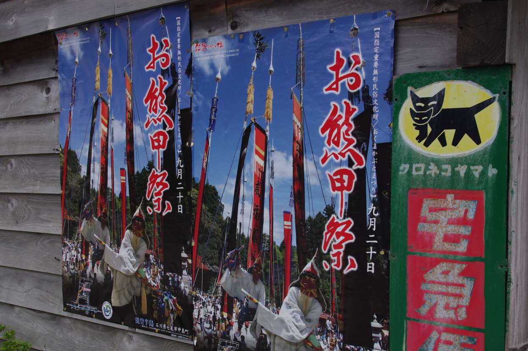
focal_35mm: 54
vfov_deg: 25.0
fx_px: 791
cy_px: 209
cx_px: 251
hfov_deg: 36.9
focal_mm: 28.13
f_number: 7.1
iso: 200
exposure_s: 1/320
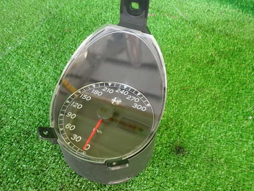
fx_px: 220
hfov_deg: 59.9
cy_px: 97
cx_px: 115
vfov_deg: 46.8
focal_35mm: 30
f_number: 2
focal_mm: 4.5
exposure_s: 1/60
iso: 100
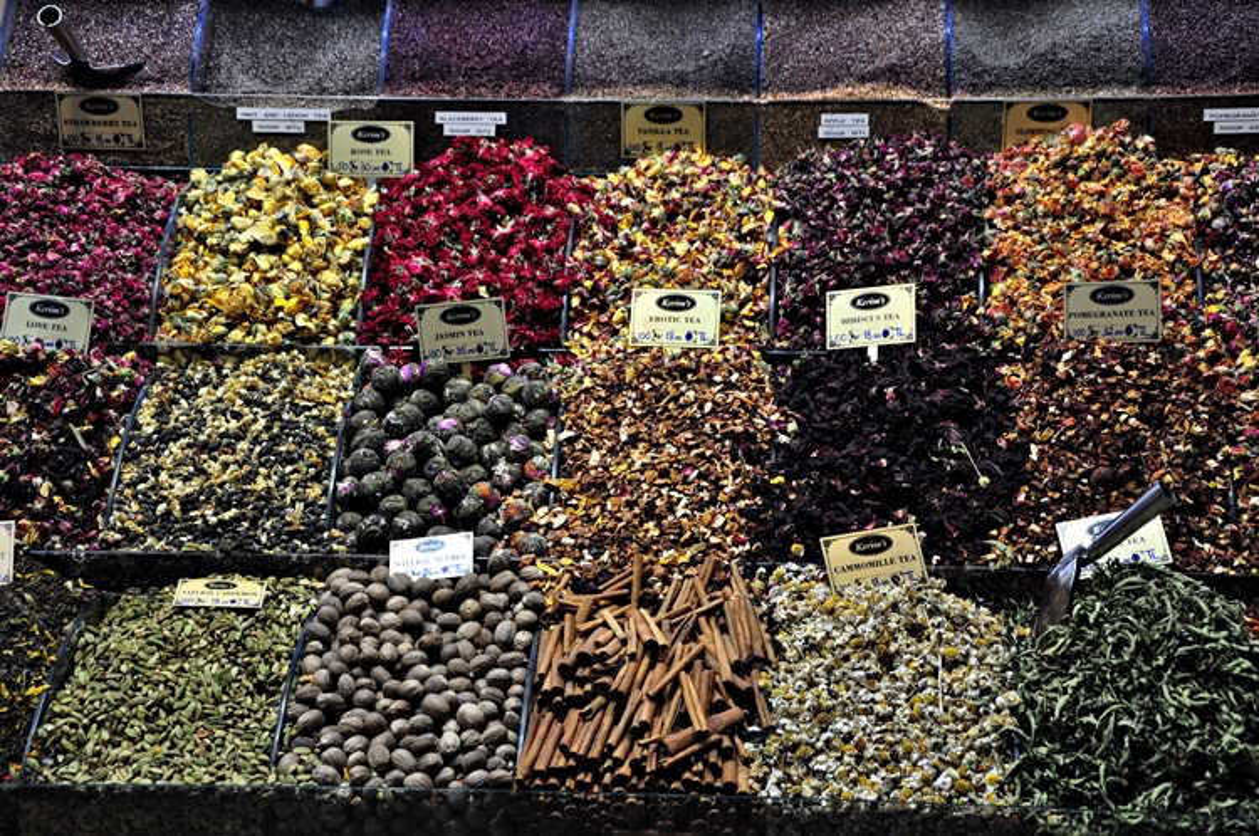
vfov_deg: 18.9
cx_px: 630
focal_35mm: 72
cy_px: 418
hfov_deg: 28.1
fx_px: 2515
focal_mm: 48
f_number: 4.8
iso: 640
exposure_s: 1/100
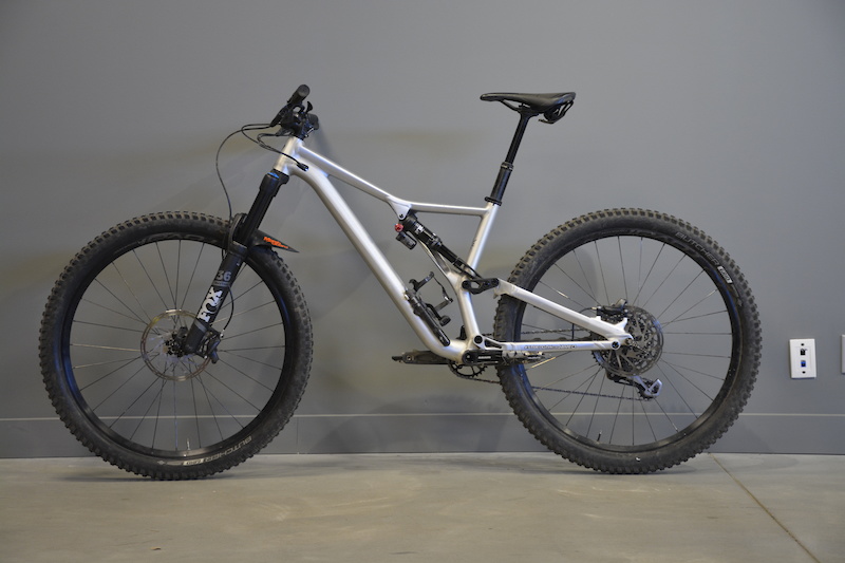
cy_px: 282
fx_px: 1971
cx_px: 422
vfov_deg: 16.3
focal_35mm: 84
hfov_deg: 24.2
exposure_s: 1/30
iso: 800
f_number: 4.8
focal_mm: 56
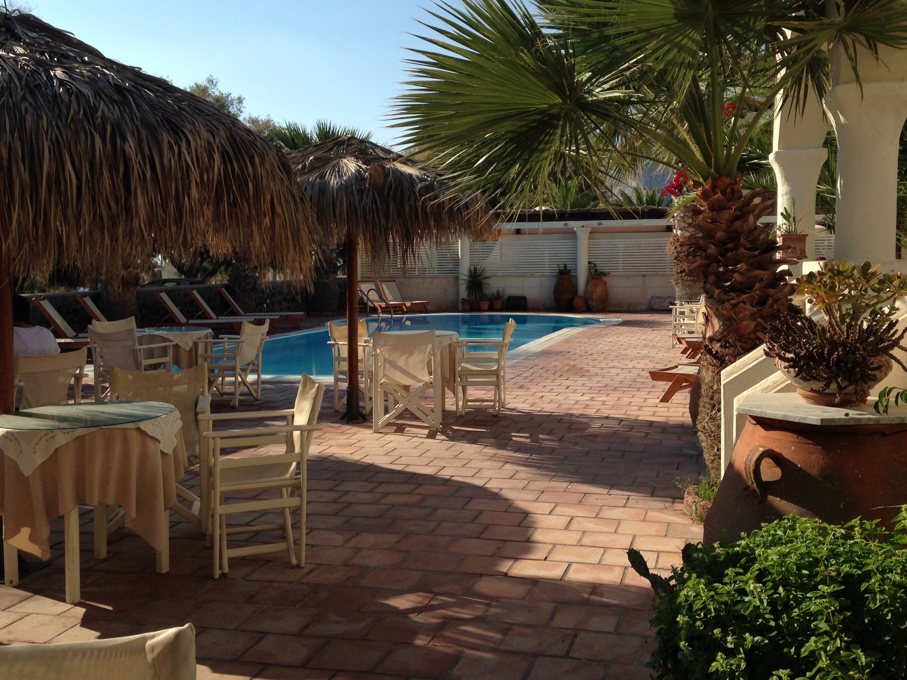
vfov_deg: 37.7
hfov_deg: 48.9
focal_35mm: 38
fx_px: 996
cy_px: 312
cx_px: 492
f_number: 2.4
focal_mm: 4.12
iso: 50
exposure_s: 1/1695
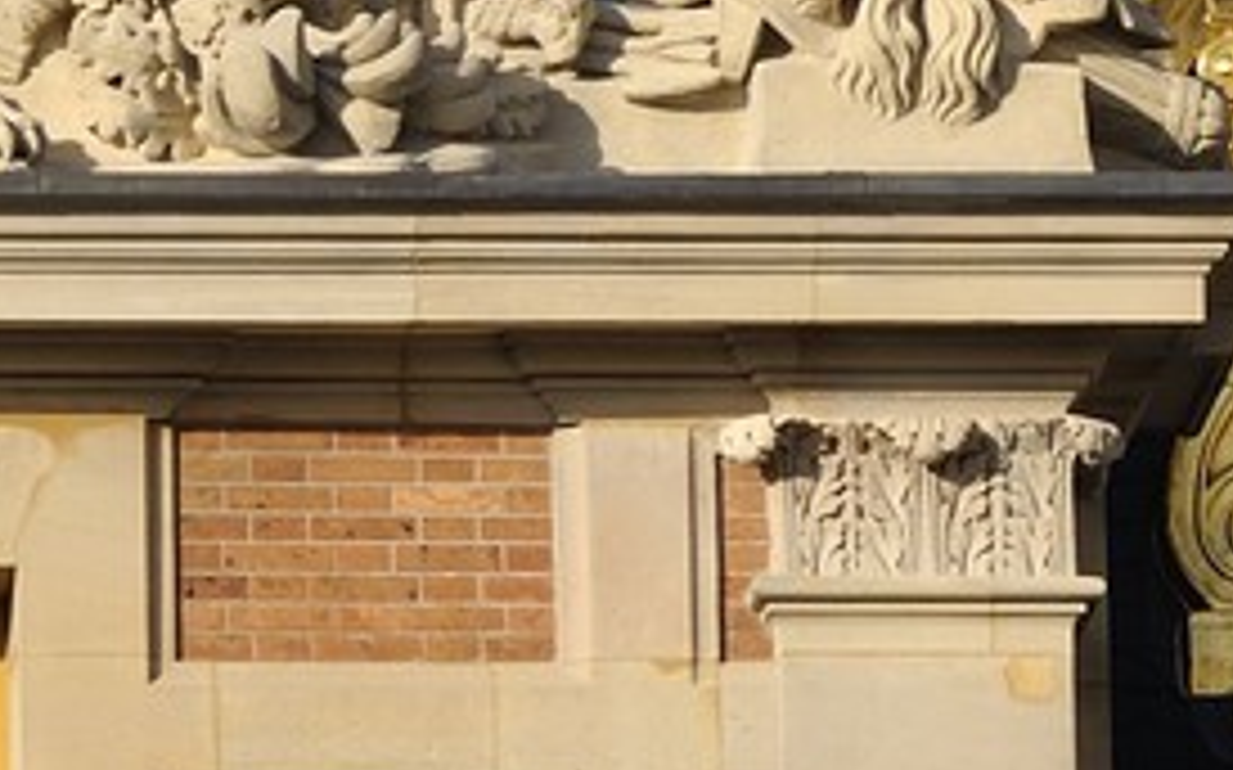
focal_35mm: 832
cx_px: -1980
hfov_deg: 2.5
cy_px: 410
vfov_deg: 1.6
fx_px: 27946
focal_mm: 140
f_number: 9
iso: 200
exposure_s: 1/320
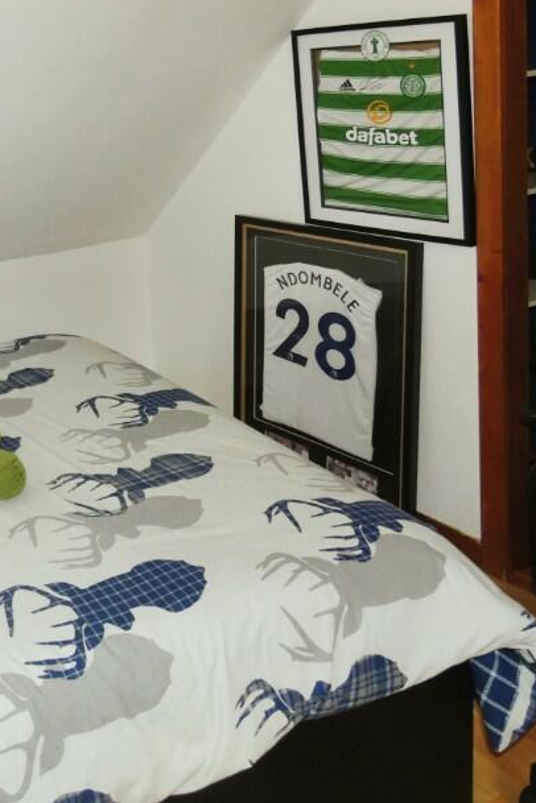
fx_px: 782
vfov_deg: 54.0
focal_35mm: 35
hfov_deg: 30.9
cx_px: -135
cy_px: 319
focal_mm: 3.6
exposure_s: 1/60
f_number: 2.8
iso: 80
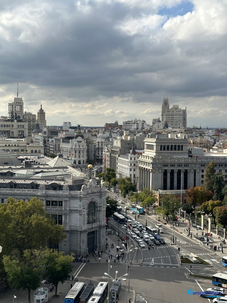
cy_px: 152
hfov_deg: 30.3
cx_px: 114
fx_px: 420
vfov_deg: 39.7
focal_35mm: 48
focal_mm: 6.86
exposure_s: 1/4367
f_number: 1.78
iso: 64
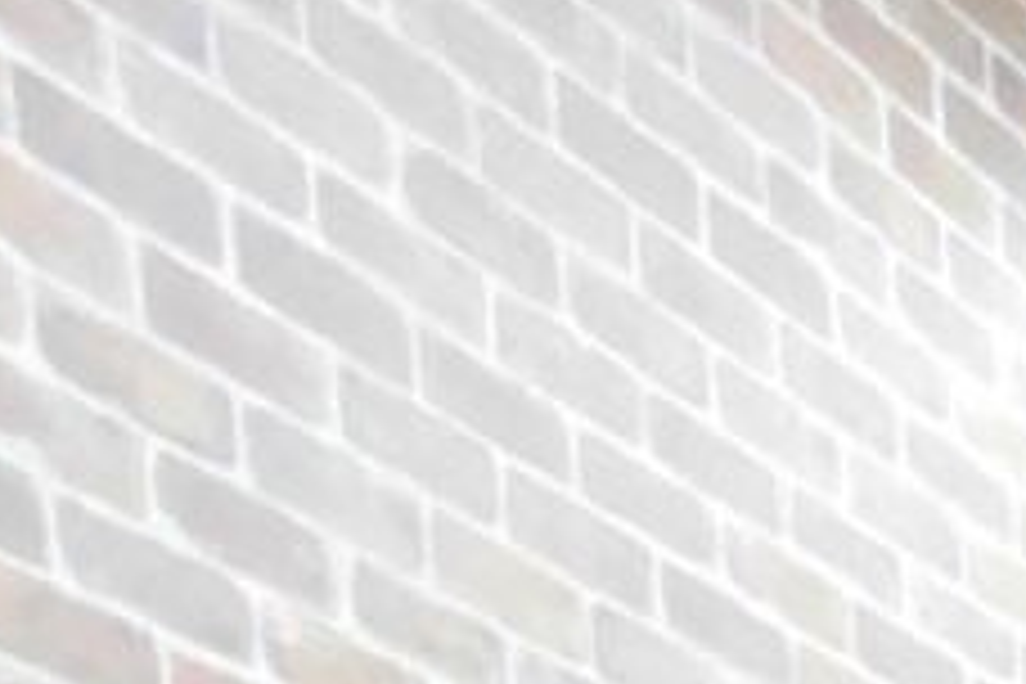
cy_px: 2668
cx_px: 2966
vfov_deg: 6.6
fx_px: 4788
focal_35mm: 168
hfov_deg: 9.7
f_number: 3
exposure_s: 1/30
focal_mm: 4
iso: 320
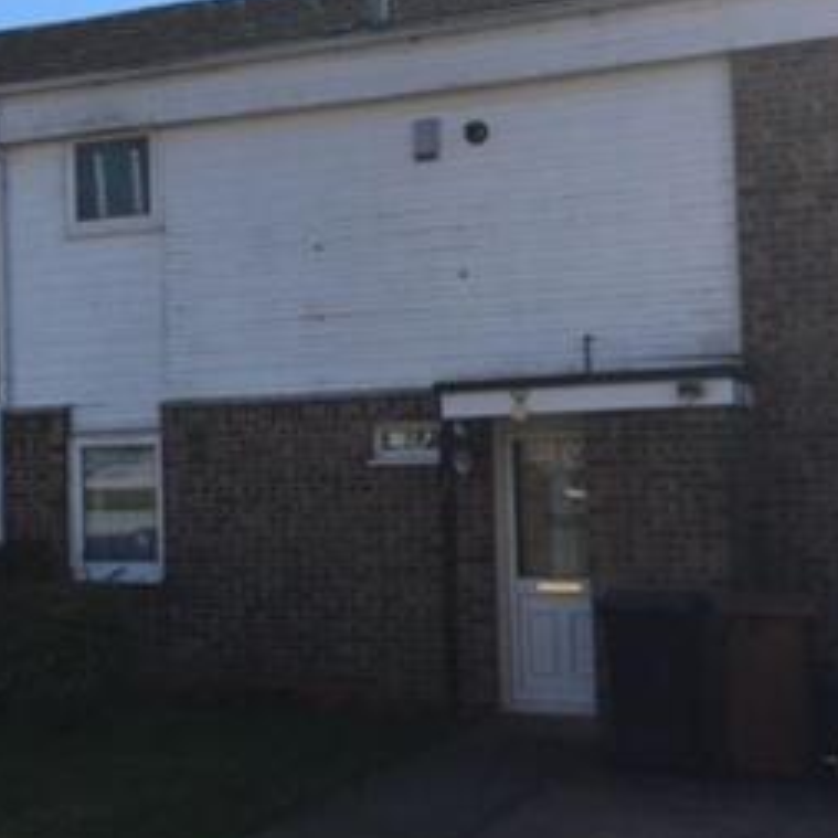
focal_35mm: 59
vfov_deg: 29.1
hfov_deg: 28.8
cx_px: 257
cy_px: 389
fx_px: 1616
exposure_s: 1/1282
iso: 25
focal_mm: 4.15
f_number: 2.2
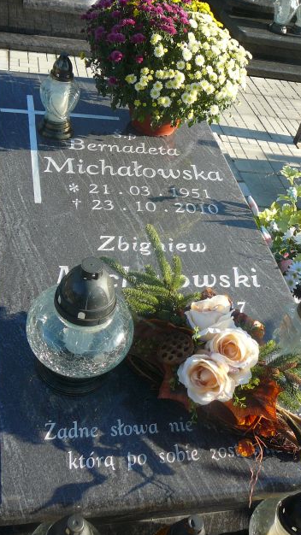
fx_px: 554
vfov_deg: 51.6
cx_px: 129
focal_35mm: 39
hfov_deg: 30.4
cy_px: 265
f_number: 2.8
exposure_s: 1/500
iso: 80
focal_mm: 5.2
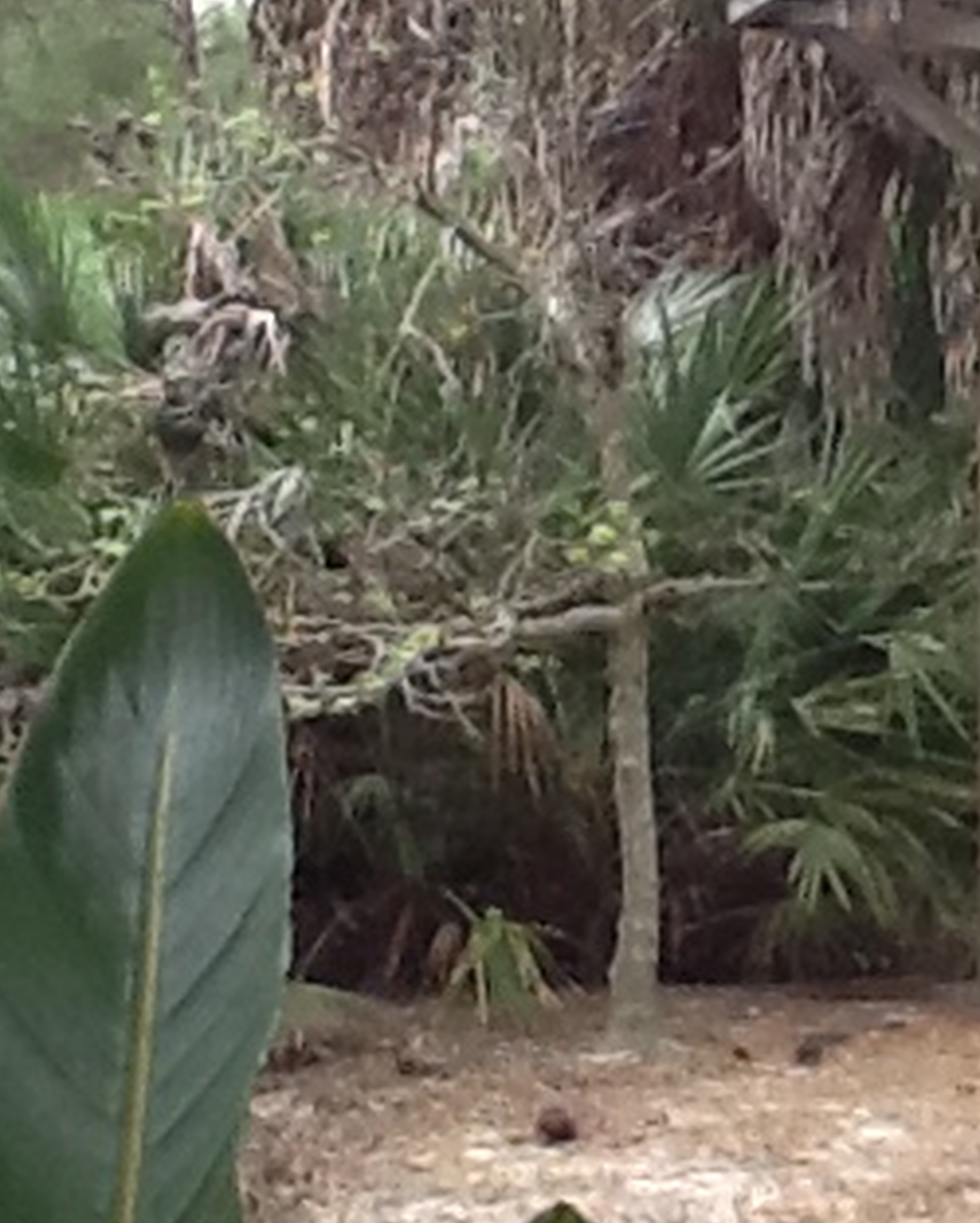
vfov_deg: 19.9
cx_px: 941
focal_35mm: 96
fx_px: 3477
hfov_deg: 15.8
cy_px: 529
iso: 64
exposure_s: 1/291
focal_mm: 2.03
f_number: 2.4
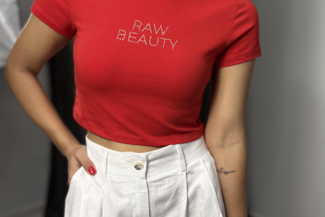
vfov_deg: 35.9
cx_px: 159
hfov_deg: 51.9
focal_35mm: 37
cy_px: 100
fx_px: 334
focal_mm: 5.7
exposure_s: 1/100
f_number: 1.5
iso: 64
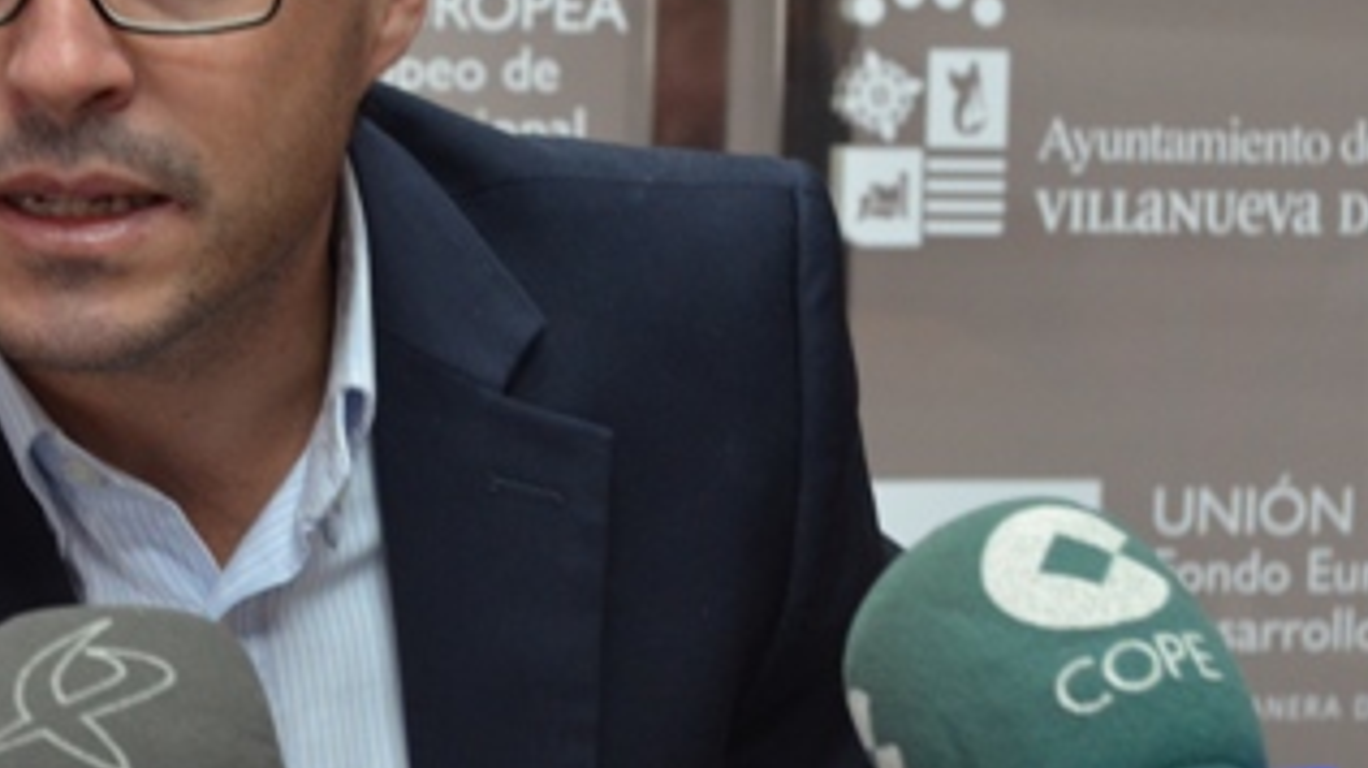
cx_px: 268
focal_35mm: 174
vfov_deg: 7.0
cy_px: 233
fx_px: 6311
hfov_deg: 12.3
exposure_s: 1/30
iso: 1000
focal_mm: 55
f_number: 5.6
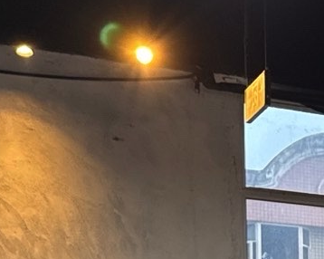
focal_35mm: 134
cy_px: 388
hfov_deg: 12.1
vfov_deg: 11.1
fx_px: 1284
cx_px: 730
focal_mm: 6.86
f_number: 1.78
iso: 160
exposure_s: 1/50
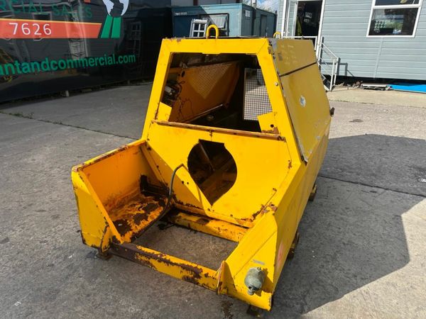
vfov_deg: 56.8
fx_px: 295
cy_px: 160
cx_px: 213
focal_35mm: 24
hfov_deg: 71.6
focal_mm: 6.86
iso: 80
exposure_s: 1/3861
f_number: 1.78
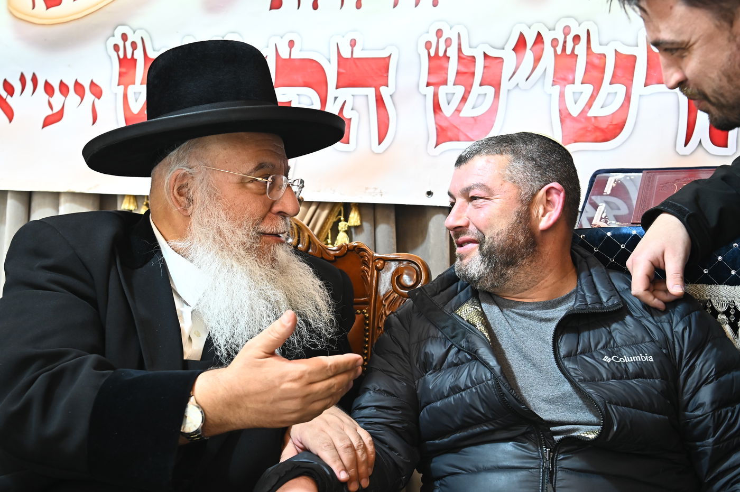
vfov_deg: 25.9
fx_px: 1068
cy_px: 246
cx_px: 370
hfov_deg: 38.2
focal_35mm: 52
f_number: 5.6
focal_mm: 52
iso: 2000
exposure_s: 1/125
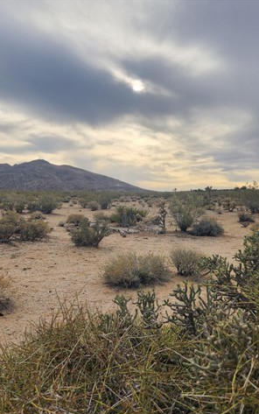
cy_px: 208
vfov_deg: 58.1
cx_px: 126
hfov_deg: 38.4
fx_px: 372
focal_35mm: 33
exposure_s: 1/1554
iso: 20
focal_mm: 5.4
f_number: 1.8
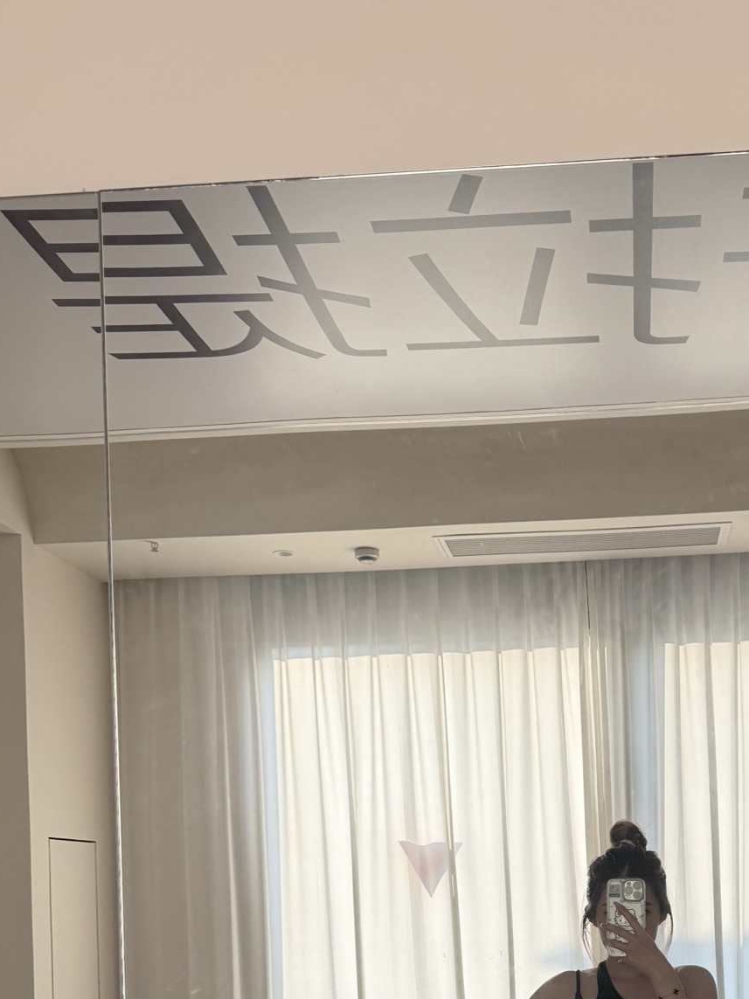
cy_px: 872
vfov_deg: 41.7
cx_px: 581
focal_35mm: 42
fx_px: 1212
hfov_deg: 33.5
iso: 80
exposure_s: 1/708
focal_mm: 6.76
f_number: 1.78
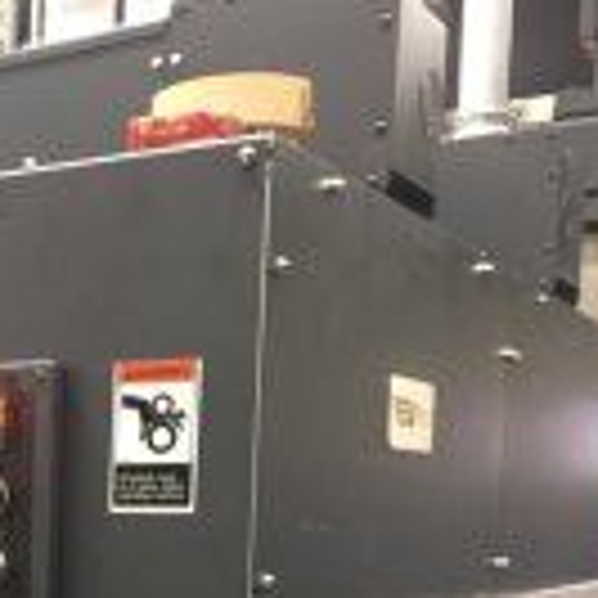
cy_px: 665
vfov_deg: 21.3
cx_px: -256
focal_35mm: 77
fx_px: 1505
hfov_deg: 19.9
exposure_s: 1/10
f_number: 2.2
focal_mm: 4.15
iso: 125
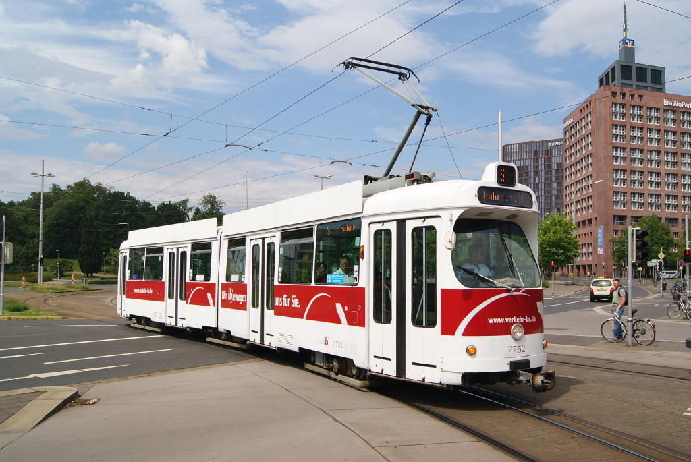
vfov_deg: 16.6
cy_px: 231
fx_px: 1585
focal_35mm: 82
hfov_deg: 24.6
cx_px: 346
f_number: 9
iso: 200
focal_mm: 55
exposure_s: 1/1000
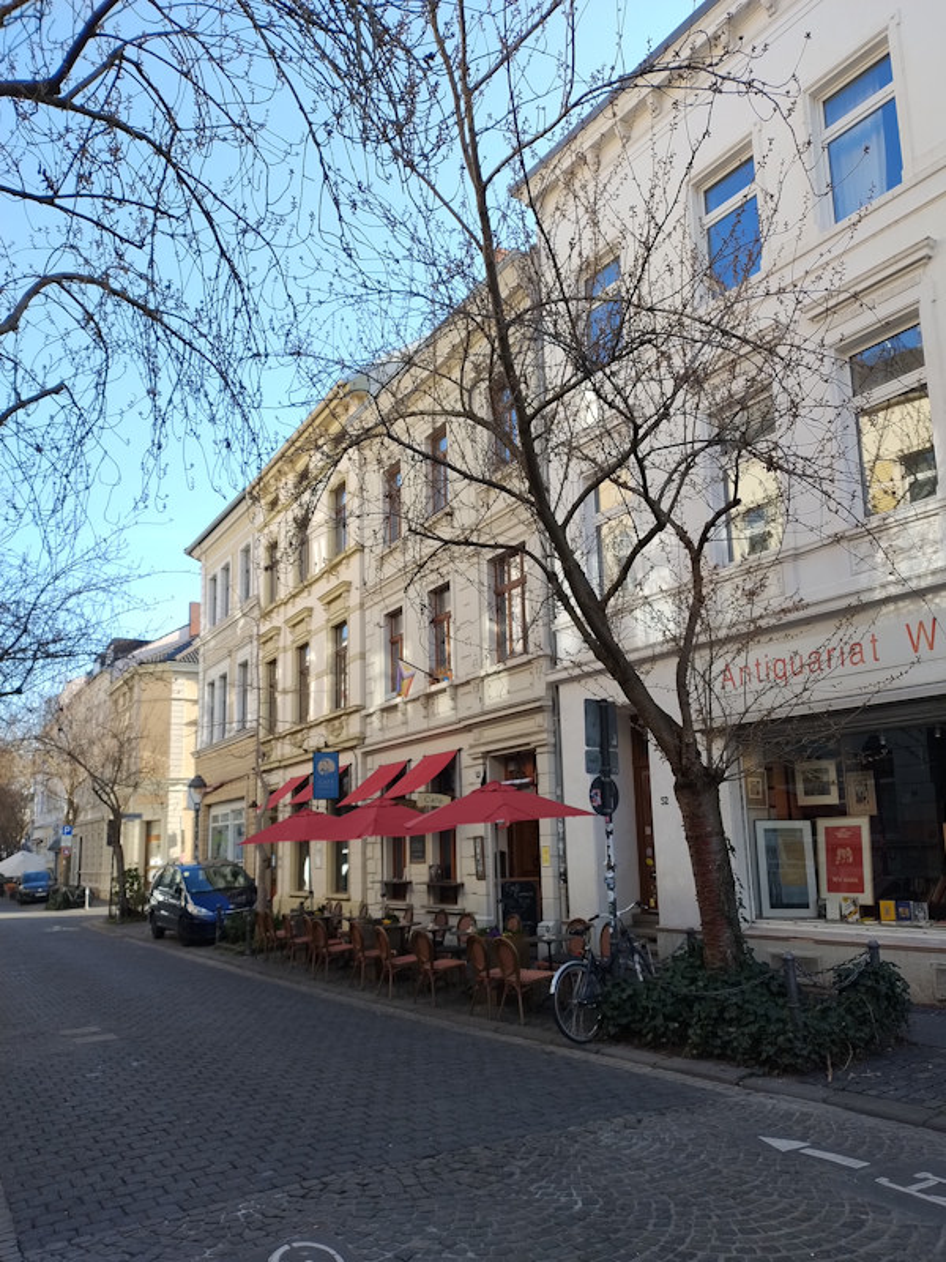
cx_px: 473
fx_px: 911
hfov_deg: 54.9
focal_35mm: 25
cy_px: 631
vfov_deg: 69.4
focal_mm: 4.71
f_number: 1.7
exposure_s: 1/188
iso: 100
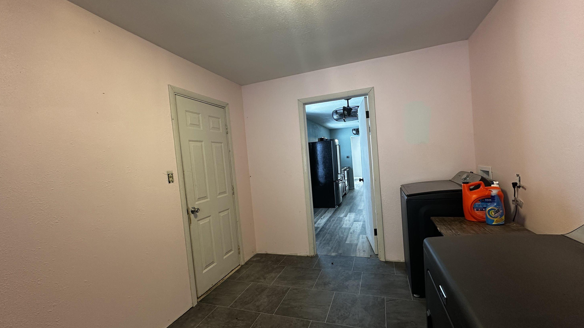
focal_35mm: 16
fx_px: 248
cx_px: 291
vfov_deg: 67.1
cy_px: 171
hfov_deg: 99.4
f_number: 2.2
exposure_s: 1/60
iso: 200
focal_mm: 2.22
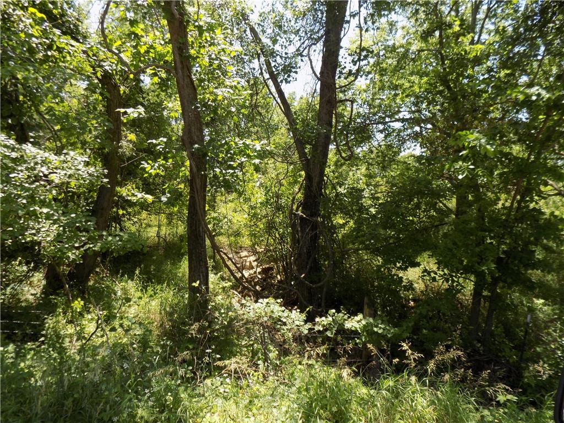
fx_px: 375
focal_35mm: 23
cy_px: 212
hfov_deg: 73.9
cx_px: 282
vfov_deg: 58.9
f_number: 3.1
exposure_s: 1/250
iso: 80
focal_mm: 4
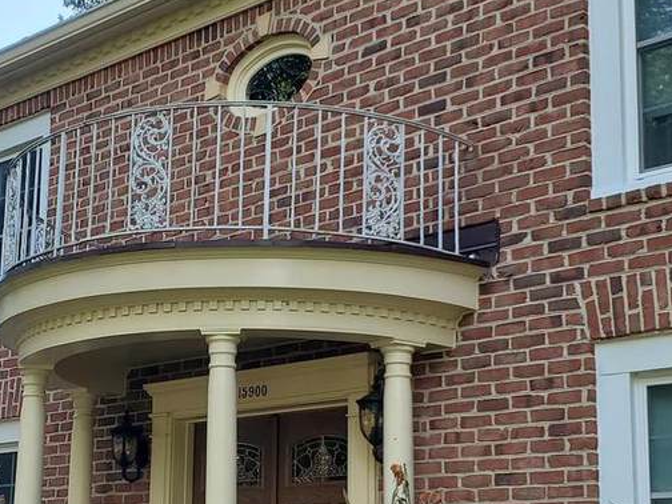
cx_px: 228
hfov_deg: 29.2
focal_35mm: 66
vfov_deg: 22.2
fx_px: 1281
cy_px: 327
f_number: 2.4
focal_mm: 4.3
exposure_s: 1/287
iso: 50
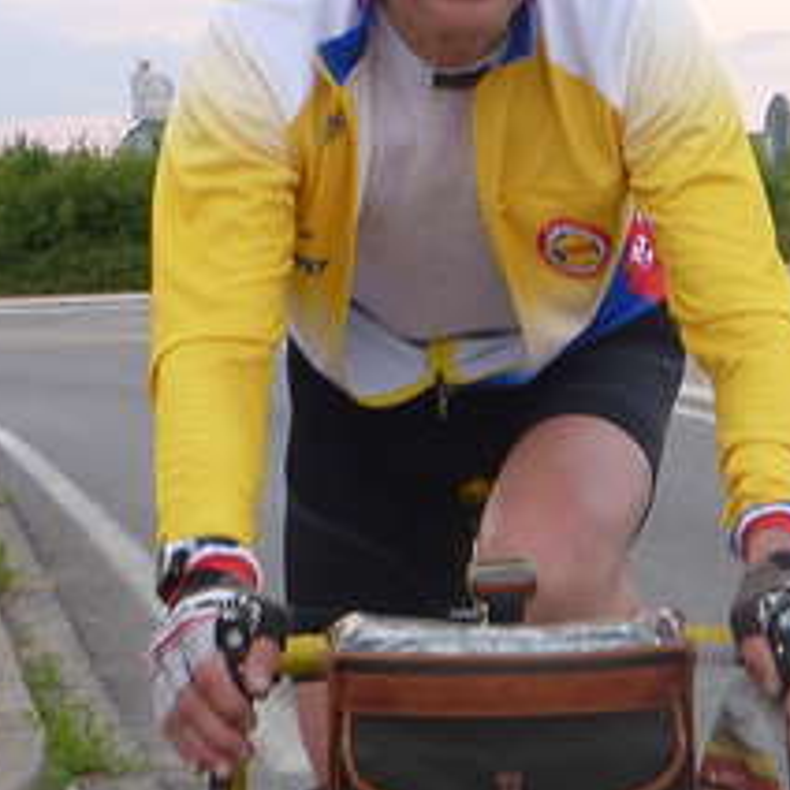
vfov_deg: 12.9
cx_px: 760
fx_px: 3486
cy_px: 566
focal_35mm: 135
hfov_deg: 12.8
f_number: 3.6
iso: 80
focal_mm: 6.1
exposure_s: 1/80
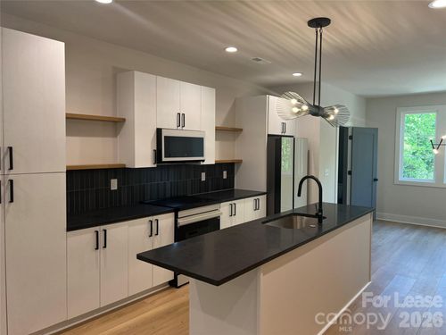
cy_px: 168
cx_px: 223
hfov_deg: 67.3
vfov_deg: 53.1
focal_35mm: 26
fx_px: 335
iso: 80
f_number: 1.5
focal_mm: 5.7
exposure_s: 1/120
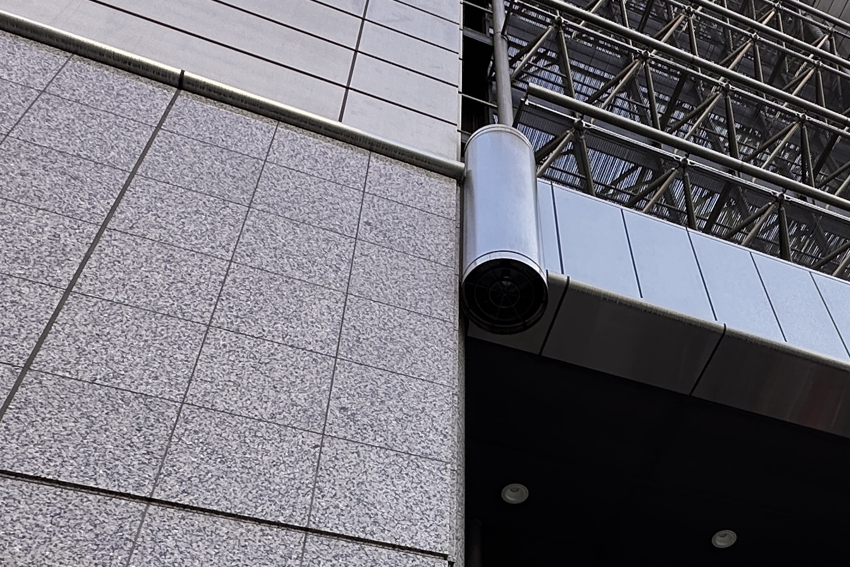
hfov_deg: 46.0
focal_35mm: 41
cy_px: 545
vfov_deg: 30.7
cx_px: 619
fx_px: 968
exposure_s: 1/167
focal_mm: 2.22
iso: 40
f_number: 2.2
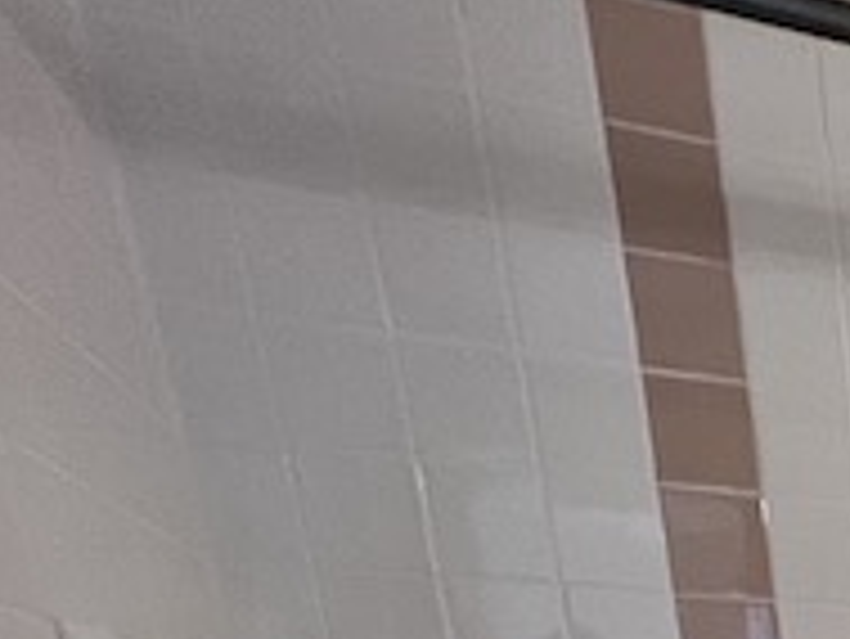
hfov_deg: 23.0
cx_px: 1457
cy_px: 1336
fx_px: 1351
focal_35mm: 55
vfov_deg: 17.4
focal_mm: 1.57
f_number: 1.8
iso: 160
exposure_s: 1/120
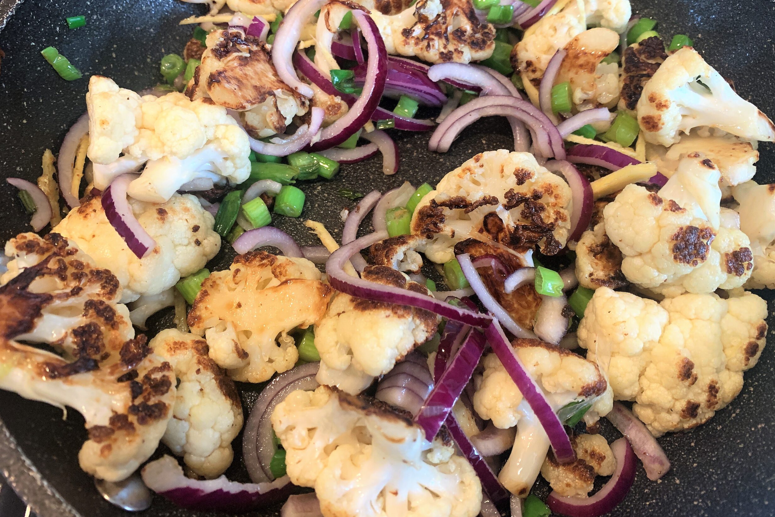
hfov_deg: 65.5
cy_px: 227
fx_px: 603
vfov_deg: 46.3
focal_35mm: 28
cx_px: 392
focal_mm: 4.25
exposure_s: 1/50
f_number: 1.8
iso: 250
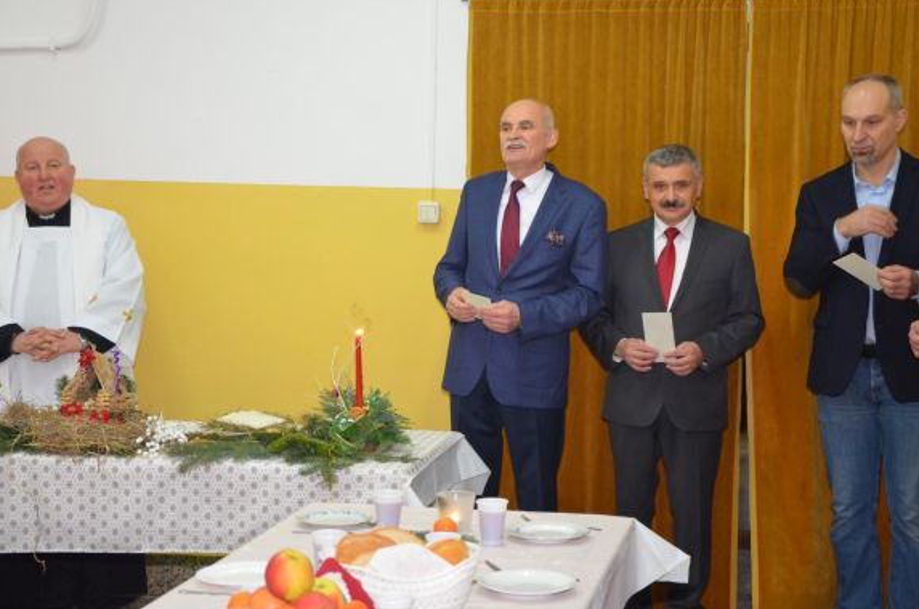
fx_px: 1682
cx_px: 452
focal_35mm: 66
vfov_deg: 20.5
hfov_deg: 30.6
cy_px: 313
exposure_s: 1/60
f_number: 4.8
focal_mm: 42
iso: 1400
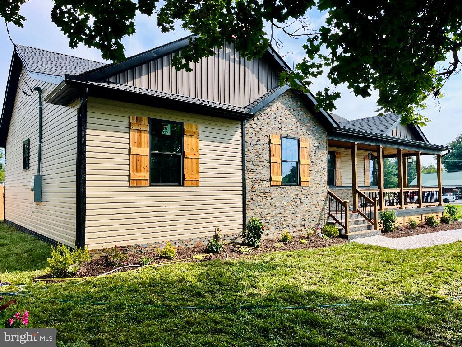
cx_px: 231
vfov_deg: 53.1
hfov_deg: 67.3
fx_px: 347
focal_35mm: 26
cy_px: 174
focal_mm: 5.1
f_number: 1.6
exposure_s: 1/2062
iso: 50
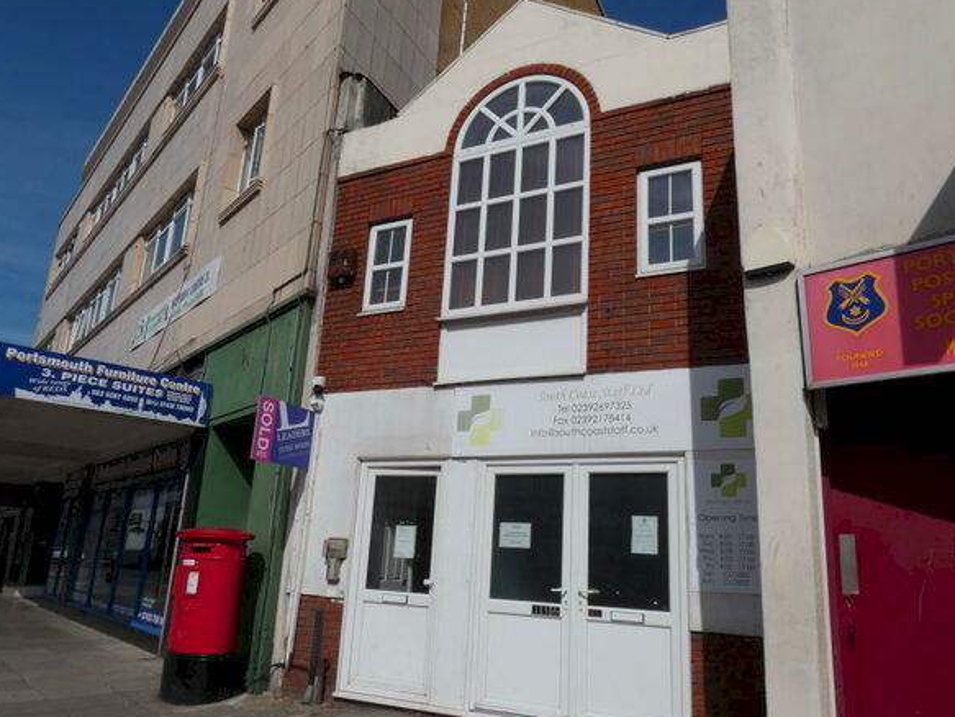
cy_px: 384
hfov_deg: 71.6
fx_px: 663
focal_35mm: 24
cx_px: 487
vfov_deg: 56.8
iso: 80
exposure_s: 1/1000
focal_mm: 3.6
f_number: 5.6
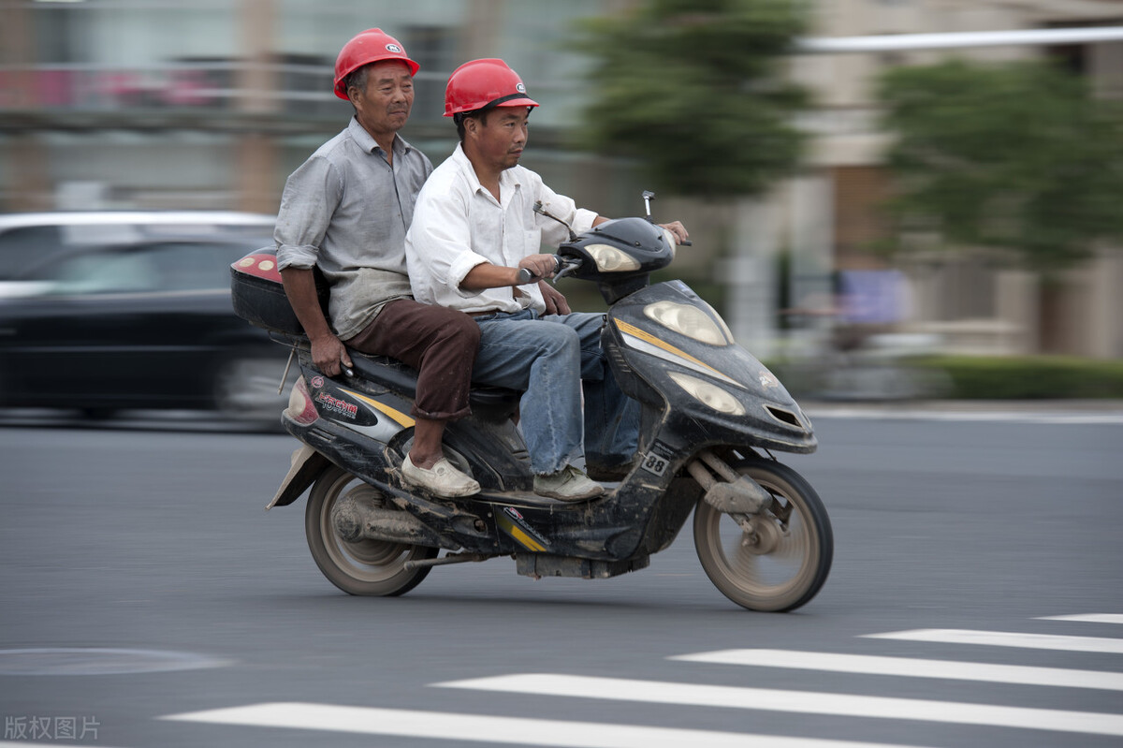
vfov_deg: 8.3
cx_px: 562
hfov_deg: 12.5
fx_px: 5145
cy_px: 374
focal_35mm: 165
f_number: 5.6
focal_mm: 165
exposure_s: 1/25
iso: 200
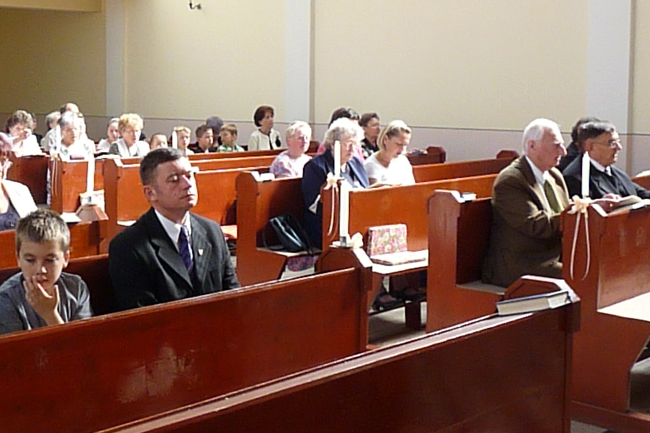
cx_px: 158
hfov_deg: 36.6
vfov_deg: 25.5
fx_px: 957
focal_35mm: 53
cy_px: 168
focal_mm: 5.9
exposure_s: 1/100
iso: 800
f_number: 4
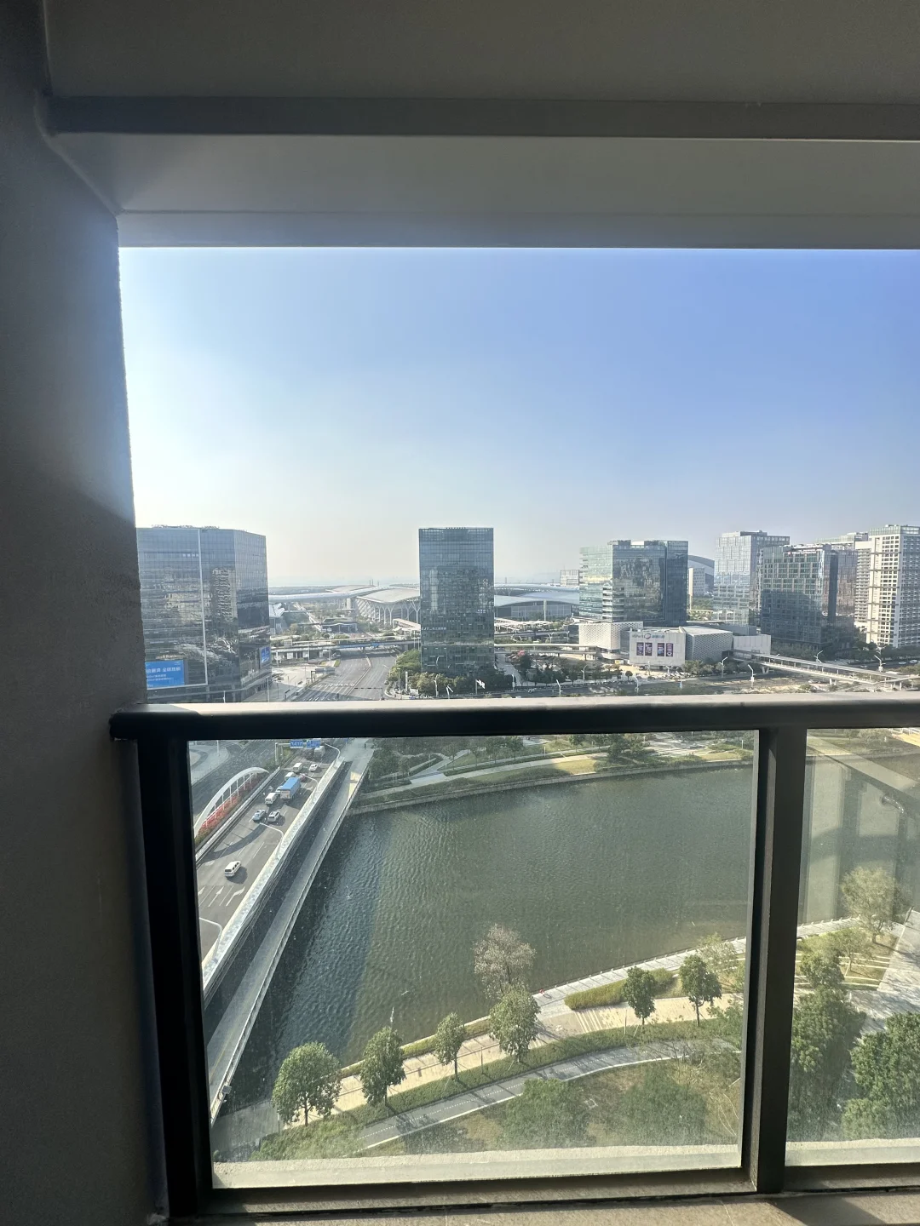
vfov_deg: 102.1
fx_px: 496
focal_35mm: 14
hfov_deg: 85.7
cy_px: 613
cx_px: 460
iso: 50
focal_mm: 2.22
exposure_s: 1/2398
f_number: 2.2
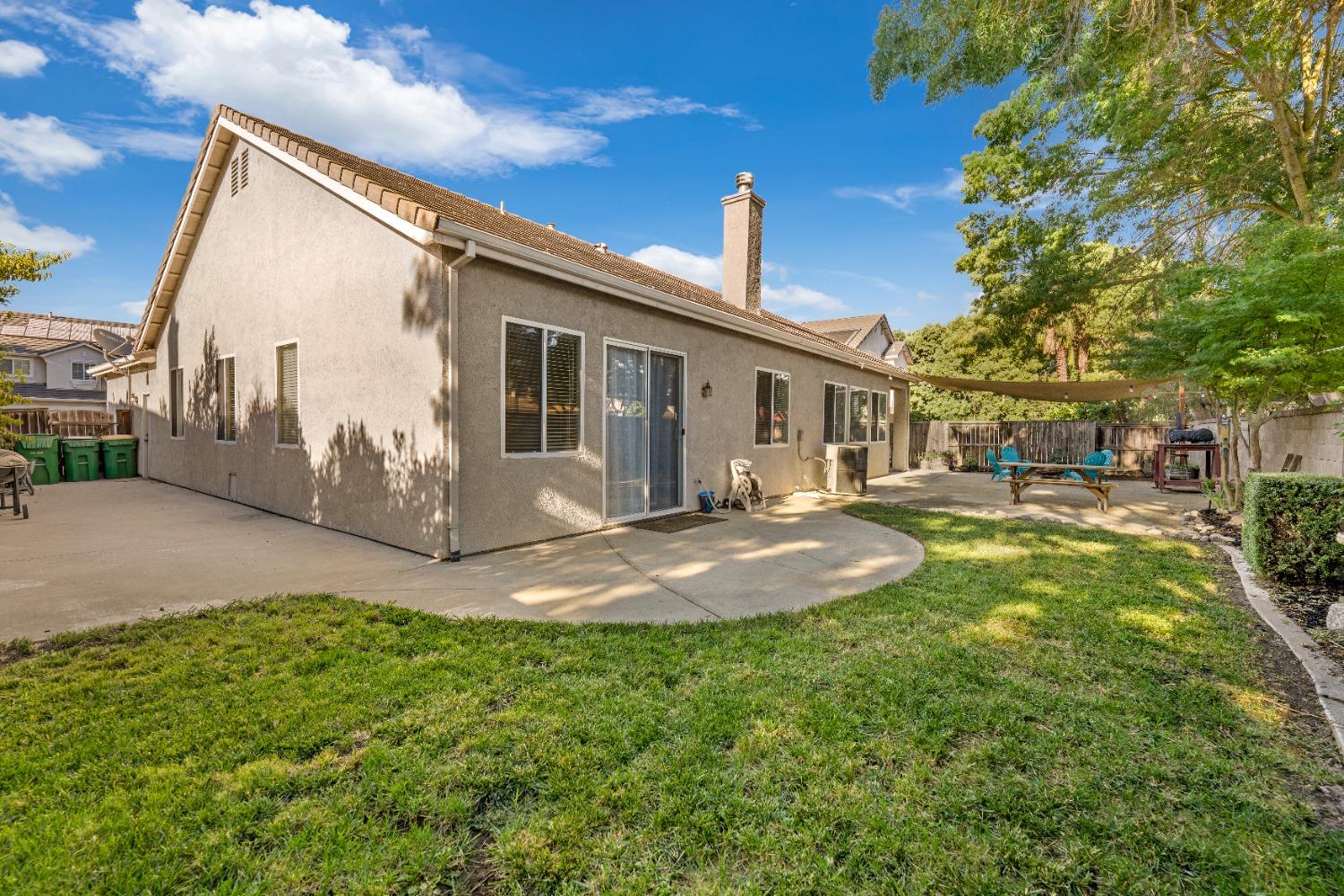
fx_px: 523
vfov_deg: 81.2
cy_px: 448
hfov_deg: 104.3
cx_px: 672
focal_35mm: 14
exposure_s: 1/125
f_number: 5.6
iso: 500
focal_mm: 14
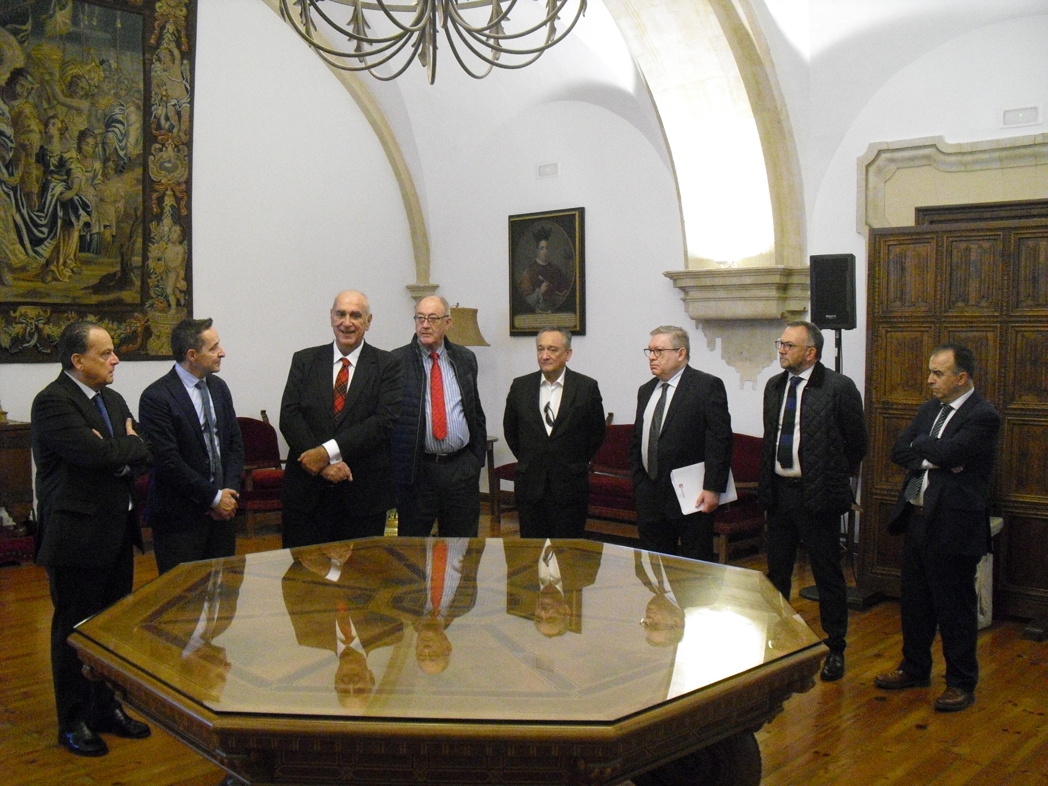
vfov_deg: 39.7
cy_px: 393
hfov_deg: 51.4
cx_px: 524
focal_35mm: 36
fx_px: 1090
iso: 800
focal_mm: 6.3
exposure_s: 1/25
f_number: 3.1
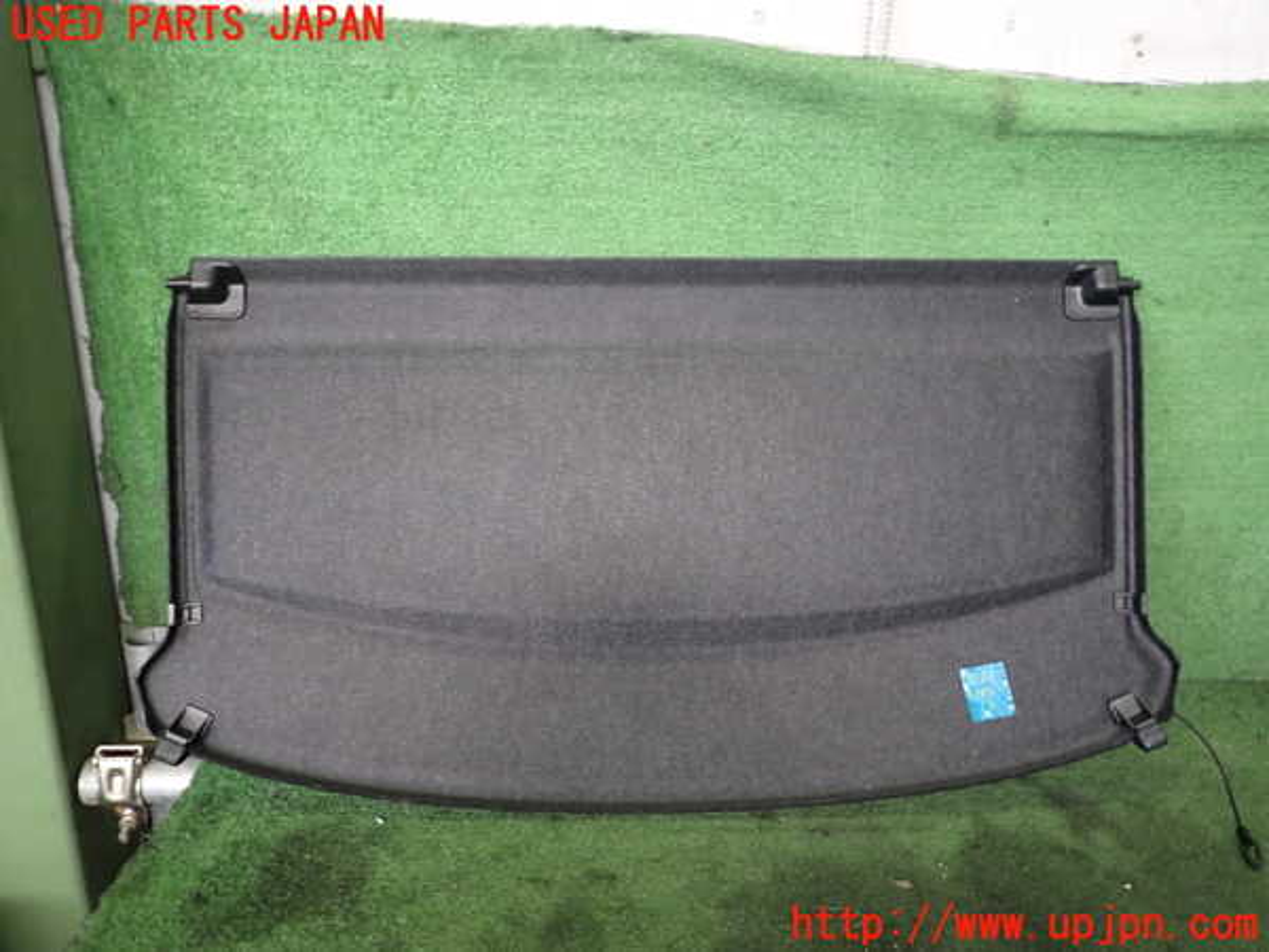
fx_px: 916
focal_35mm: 25
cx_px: 634
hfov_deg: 69.4
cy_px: 476
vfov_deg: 54.9
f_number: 2
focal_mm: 4.5
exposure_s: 1/40
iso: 200
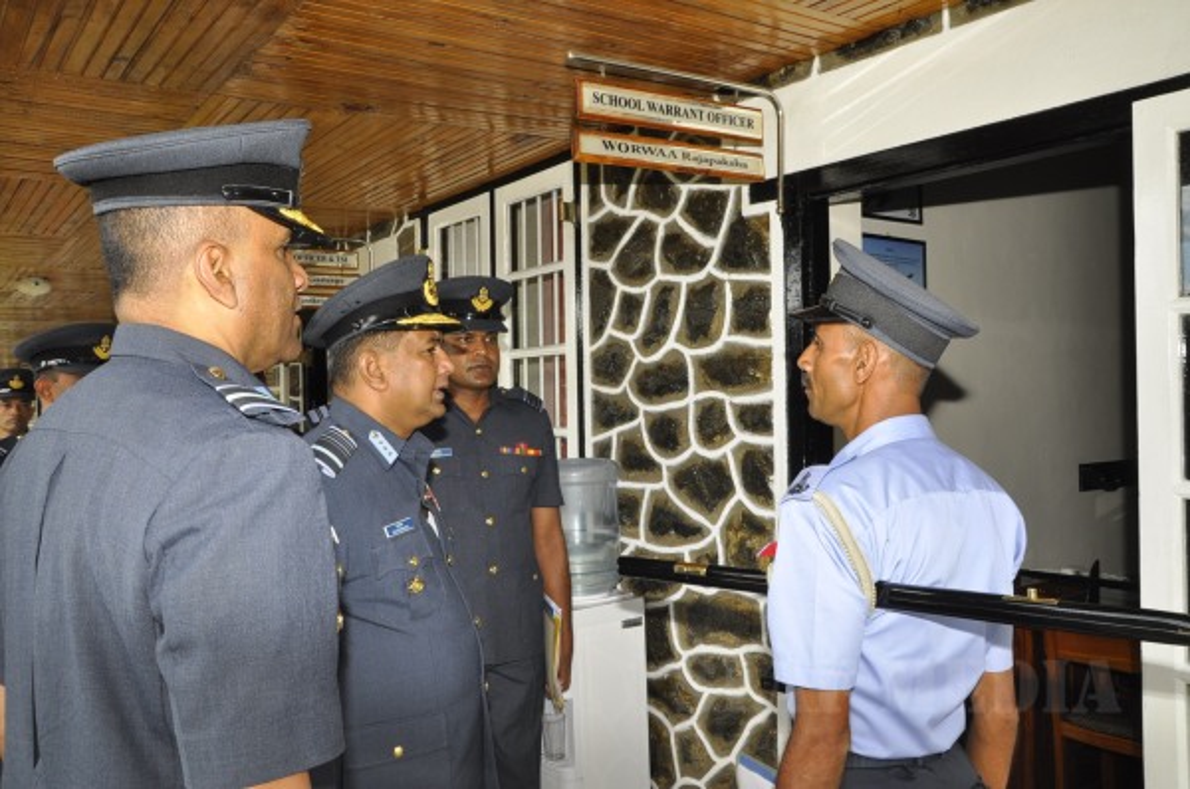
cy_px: 394
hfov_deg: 59.6
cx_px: 595
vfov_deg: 41.6
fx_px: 1040
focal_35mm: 32
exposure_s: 1/100
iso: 500
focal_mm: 21
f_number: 11
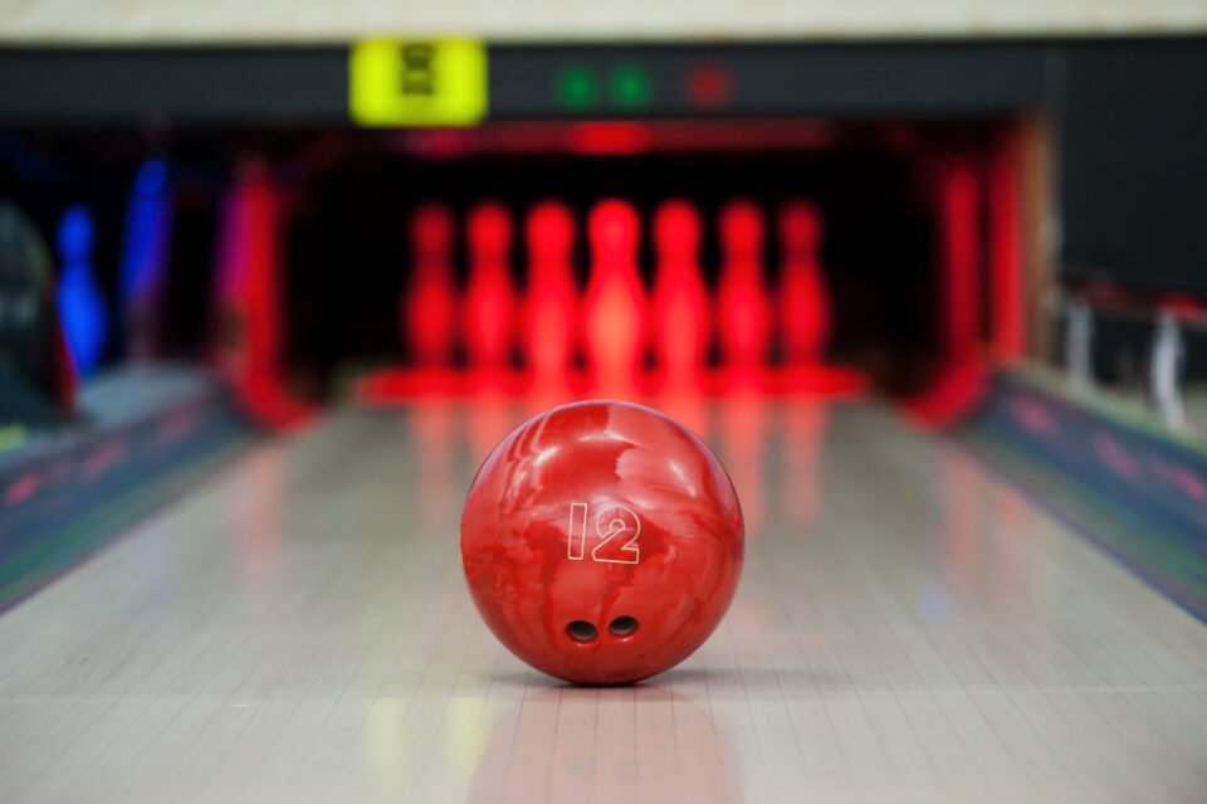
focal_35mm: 110
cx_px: 604
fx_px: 3686
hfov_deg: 18.6
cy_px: 402
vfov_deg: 12.4
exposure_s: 1/60
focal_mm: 110
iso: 400
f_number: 2.8
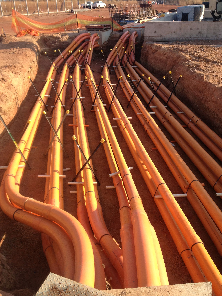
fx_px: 299
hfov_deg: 40.7
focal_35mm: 35
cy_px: 148
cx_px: 111
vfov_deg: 52.6
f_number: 2.4
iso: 50
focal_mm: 4.28
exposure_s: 1/557
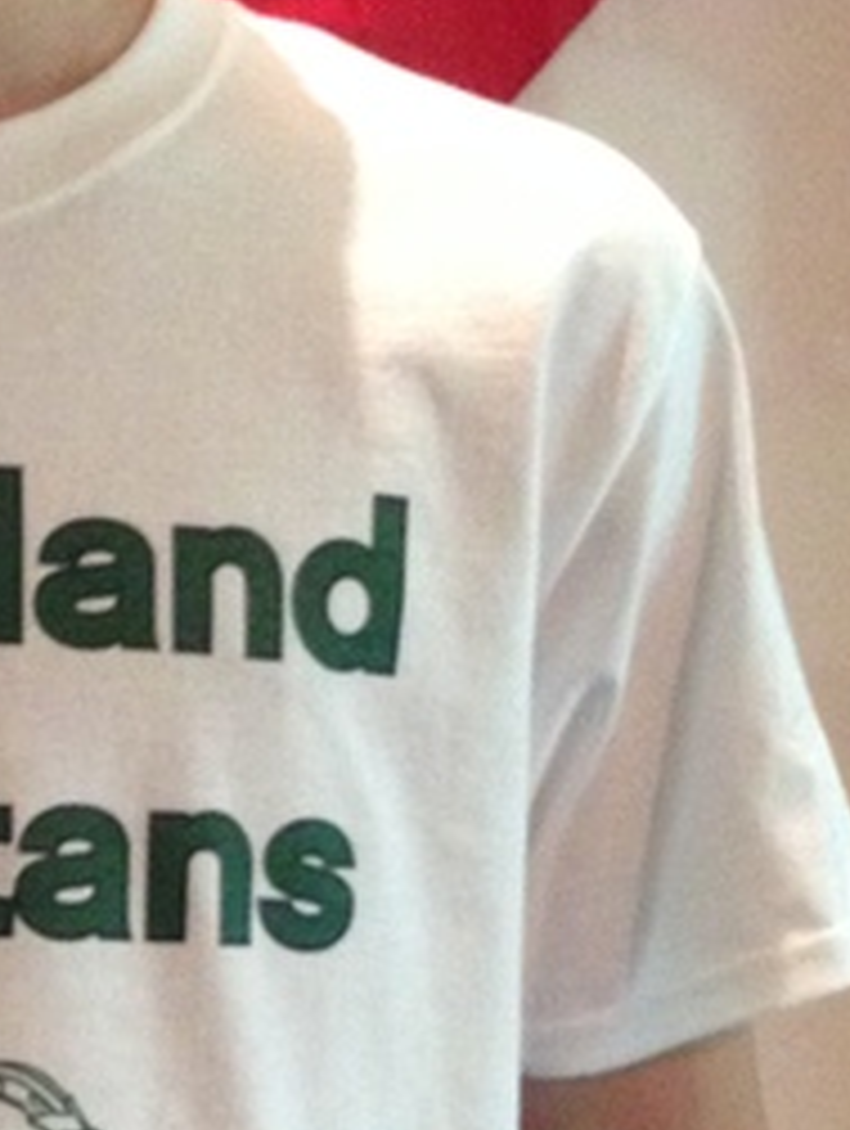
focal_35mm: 126
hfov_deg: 11.6
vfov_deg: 15.5
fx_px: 4115
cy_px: 927
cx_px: -108
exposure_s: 1/20
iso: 400
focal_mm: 4.12
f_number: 2.4
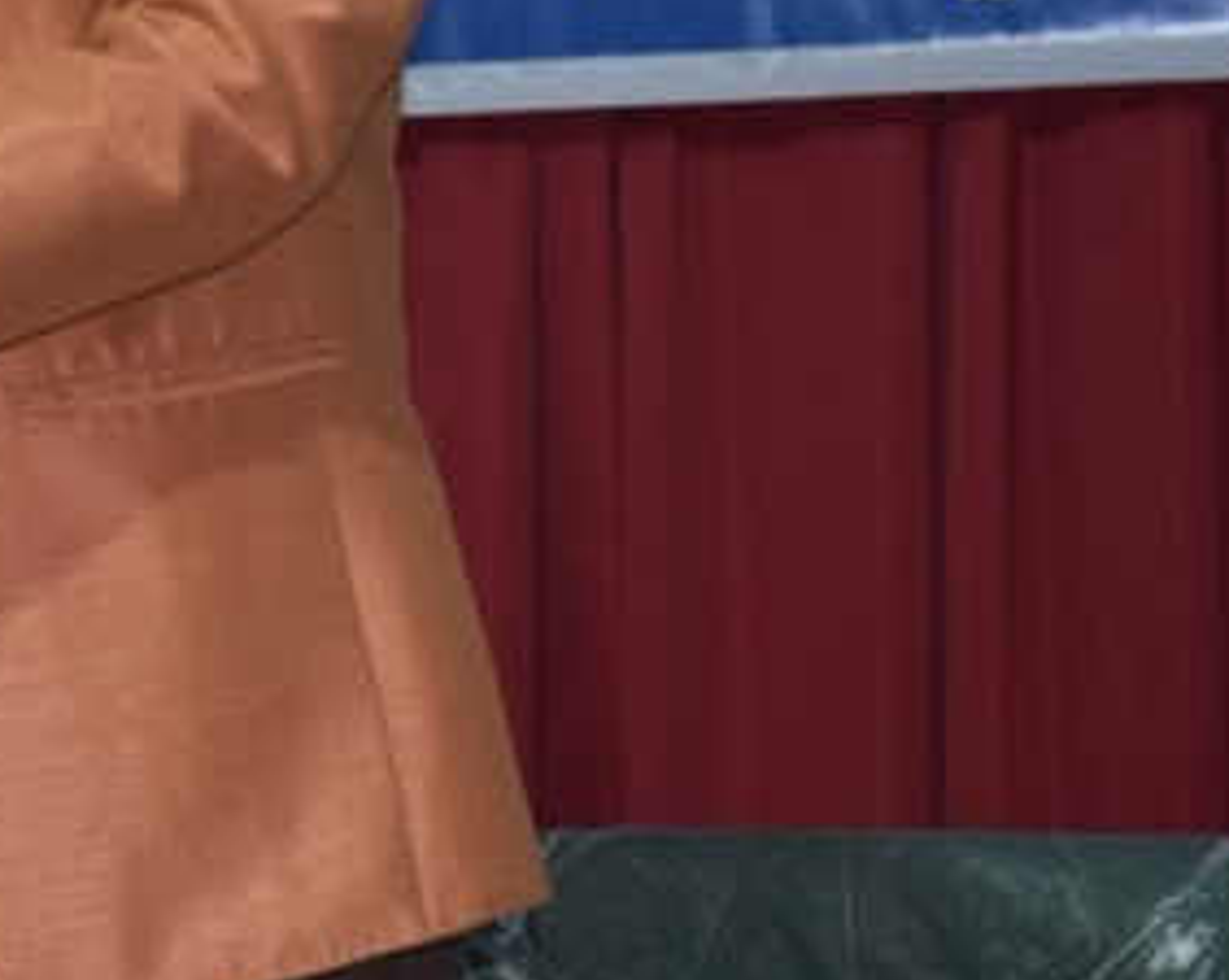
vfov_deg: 10.2
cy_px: 91
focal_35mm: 150
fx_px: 5450
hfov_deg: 12.2
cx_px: -658
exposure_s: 1/80
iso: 800
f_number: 5
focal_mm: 25
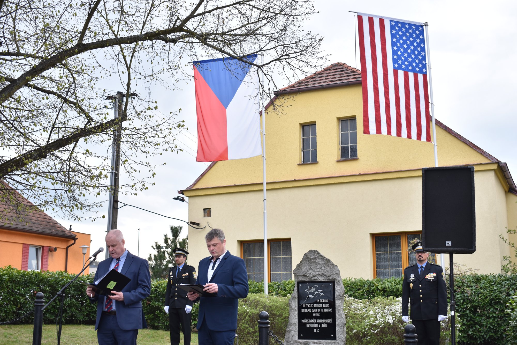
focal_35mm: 45
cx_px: 258
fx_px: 646
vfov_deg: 29.9
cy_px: 172
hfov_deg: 43.6
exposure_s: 1/200
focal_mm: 30
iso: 100
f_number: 4.2
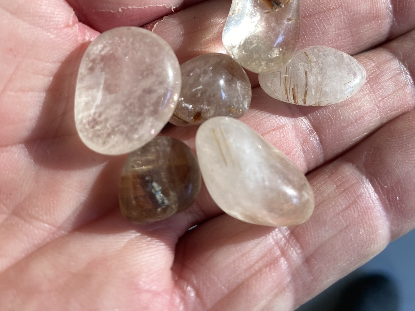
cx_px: 208
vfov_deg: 40.0
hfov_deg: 54.0
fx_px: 408
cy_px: 60
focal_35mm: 34
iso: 64
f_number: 1.8
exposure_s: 1/120
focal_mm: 4.25
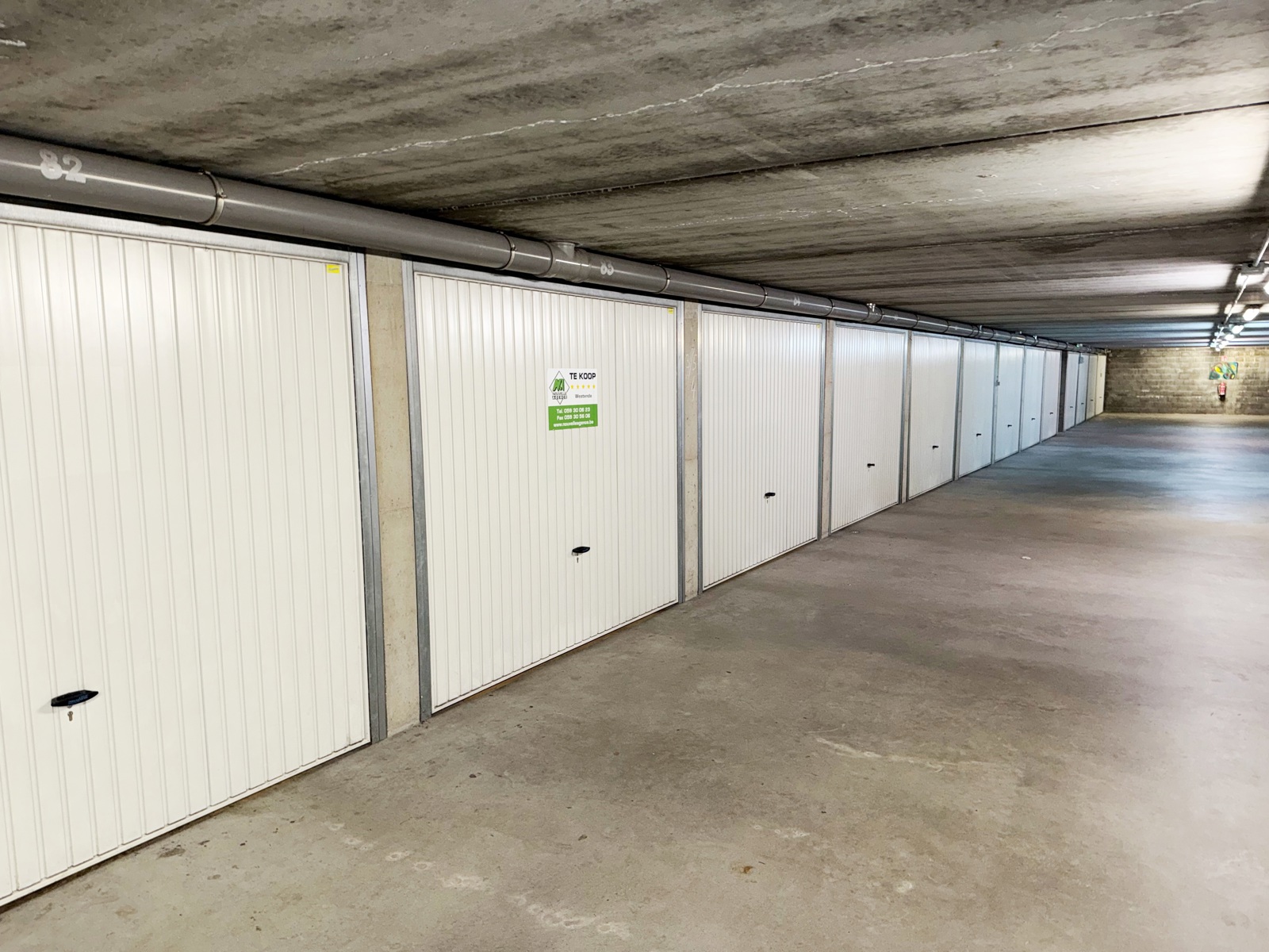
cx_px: 634
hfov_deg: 71.6
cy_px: 476
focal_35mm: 24
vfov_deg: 56.8
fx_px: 880
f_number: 1.78
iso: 100
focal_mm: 6.76
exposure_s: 1/17
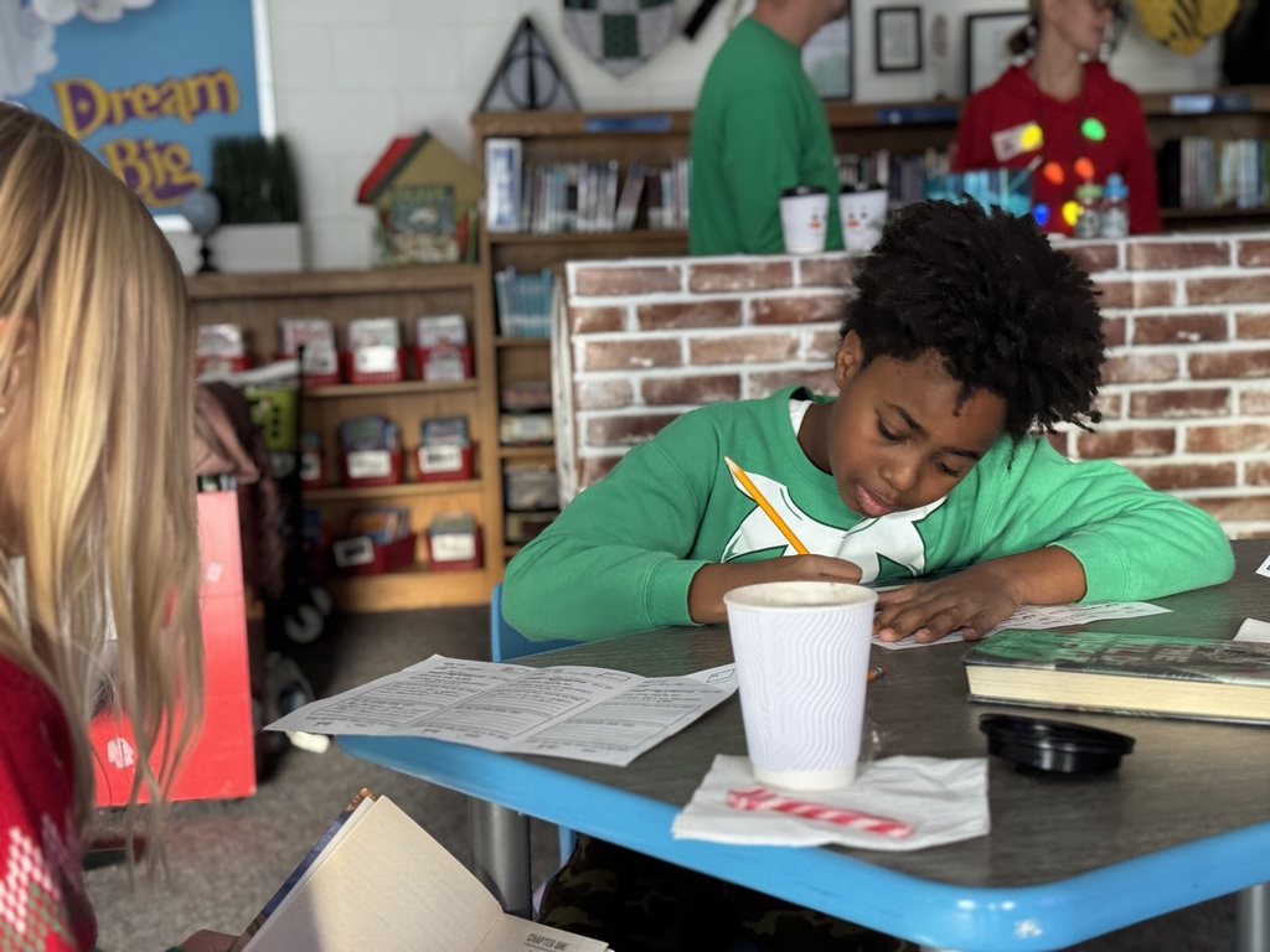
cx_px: 635
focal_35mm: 48
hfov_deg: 39.7
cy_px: 476
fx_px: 1761
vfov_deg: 30.3
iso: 400
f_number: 1.78
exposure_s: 1/40
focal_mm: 6.76
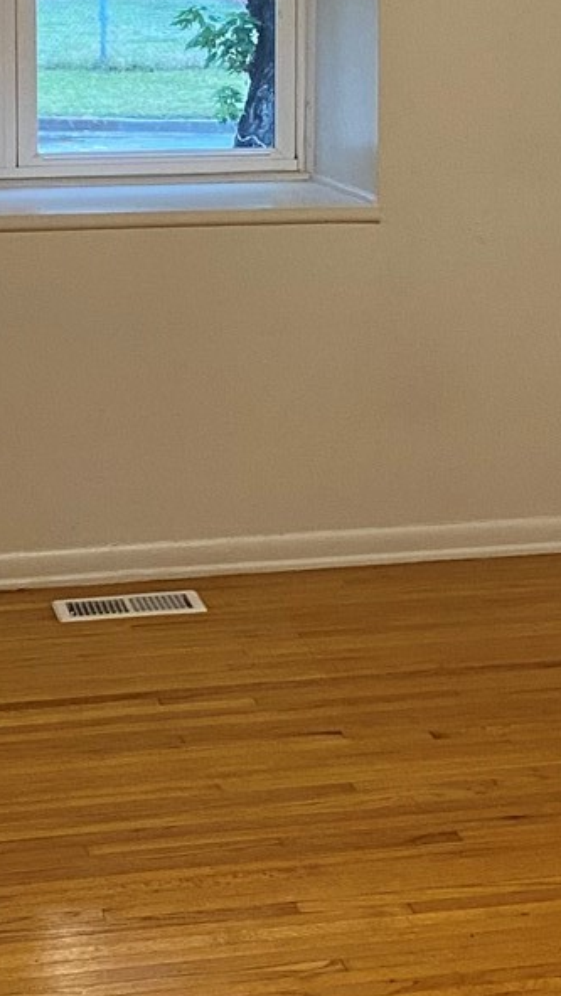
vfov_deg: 22.7
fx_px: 2430
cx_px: 359
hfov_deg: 13.2
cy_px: 135
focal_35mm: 92
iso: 200
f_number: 1.8
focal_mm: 4.25
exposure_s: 1/60
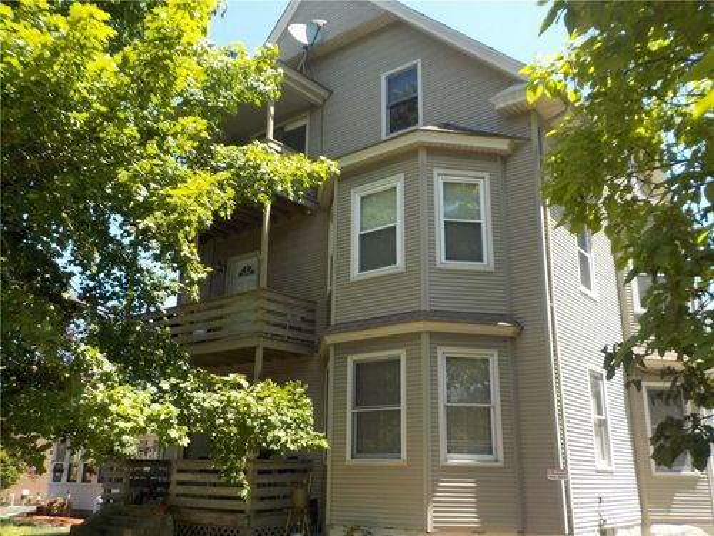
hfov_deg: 60.0
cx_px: 357
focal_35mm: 30
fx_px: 619
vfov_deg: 46.8
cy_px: 268
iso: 125
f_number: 3.3
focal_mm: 4.1
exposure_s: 1/400
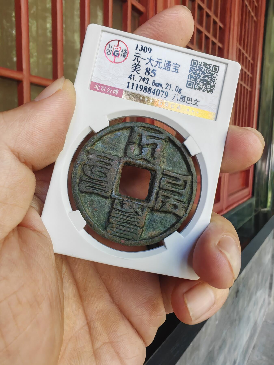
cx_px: 137
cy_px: 182
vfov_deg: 65.3
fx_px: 285
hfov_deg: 51.4
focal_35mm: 27
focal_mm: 1.96
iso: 80
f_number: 2.2
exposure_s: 1/50
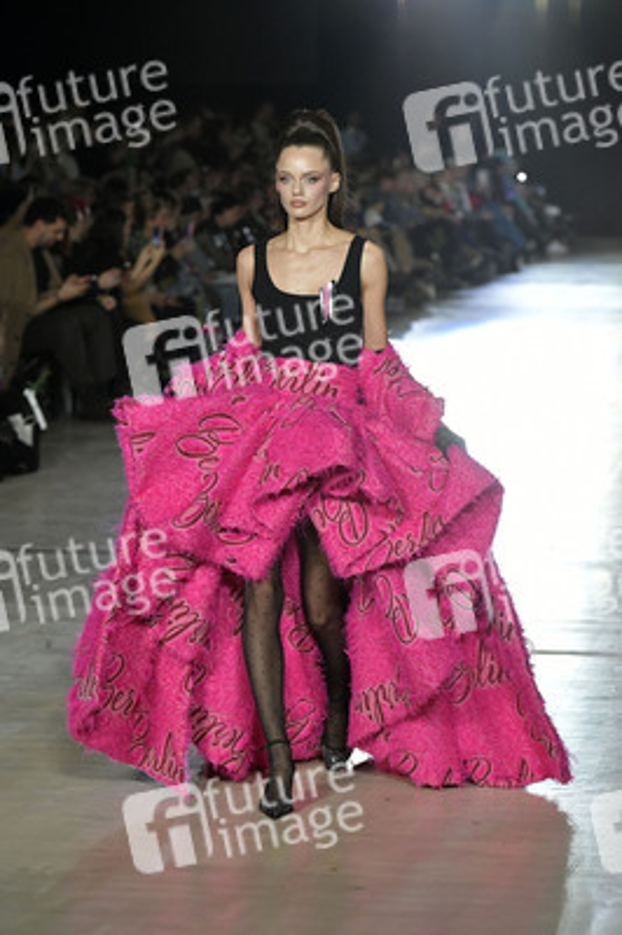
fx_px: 3375
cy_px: 468
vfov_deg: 15.8
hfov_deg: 10.5
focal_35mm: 130
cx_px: 311
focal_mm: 130
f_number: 5
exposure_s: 1/500
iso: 3200
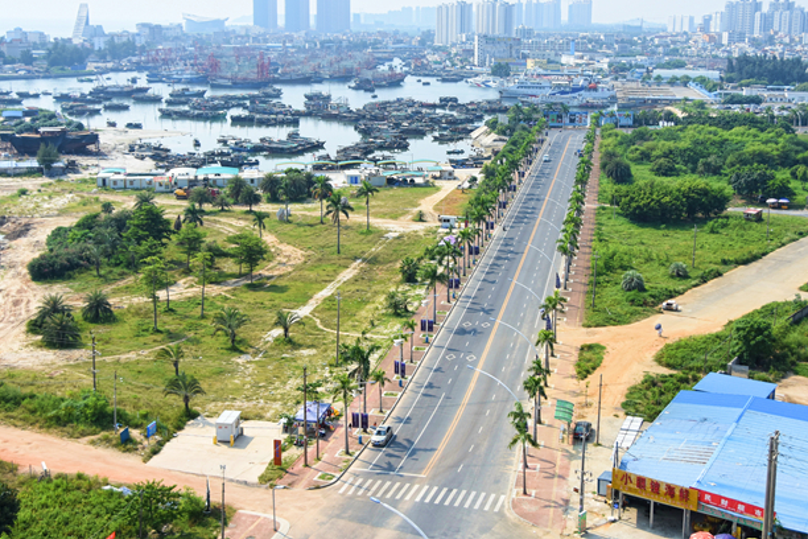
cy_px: 242
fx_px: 1145
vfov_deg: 26.5
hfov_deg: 38.8
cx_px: 445
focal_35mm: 51
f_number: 4.5
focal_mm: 26
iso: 200
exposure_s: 1/2000
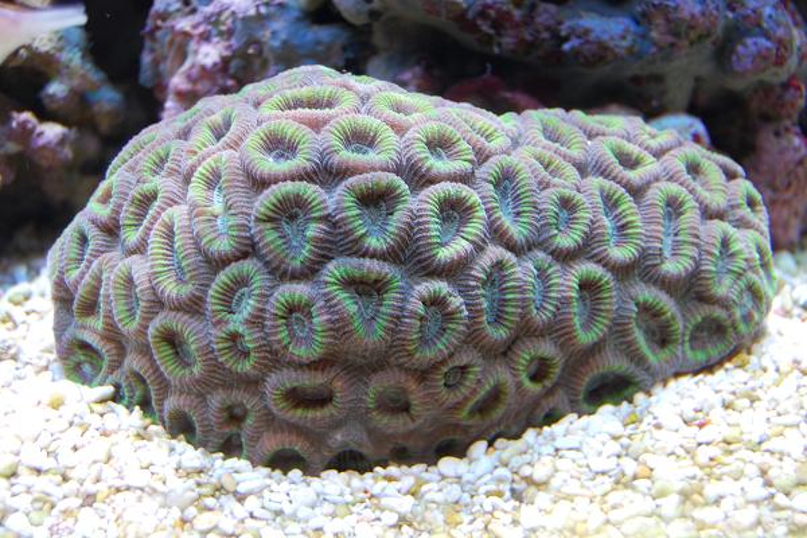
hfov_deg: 35.1
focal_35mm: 57
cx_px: 404
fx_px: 1278
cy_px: 269
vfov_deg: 23.8
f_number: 5
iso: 200
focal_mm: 38
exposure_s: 1/15
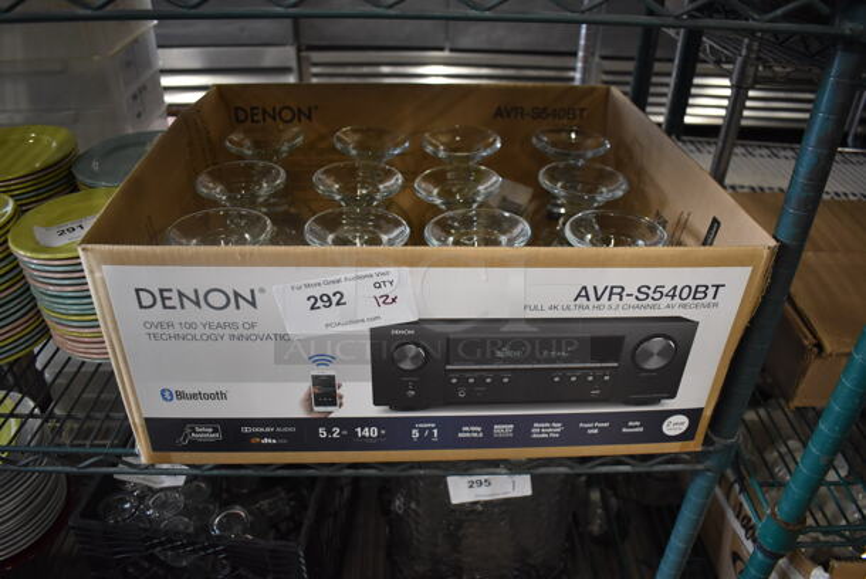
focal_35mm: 27
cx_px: 433
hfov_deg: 67.3
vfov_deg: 48.0
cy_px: 290
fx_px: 650
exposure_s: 1/125
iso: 2000
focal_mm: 18
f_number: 3.5
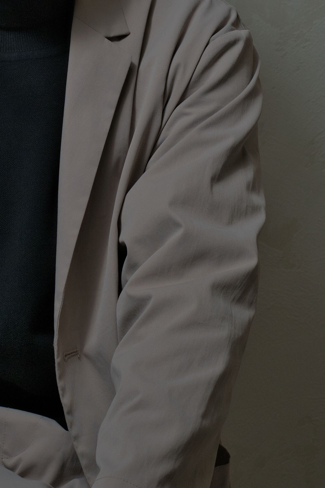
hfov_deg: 10.8
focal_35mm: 126
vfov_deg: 16.2
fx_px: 1706
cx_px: -6
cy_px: 110
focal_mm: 50
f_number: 8
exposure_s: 1/160
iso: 320
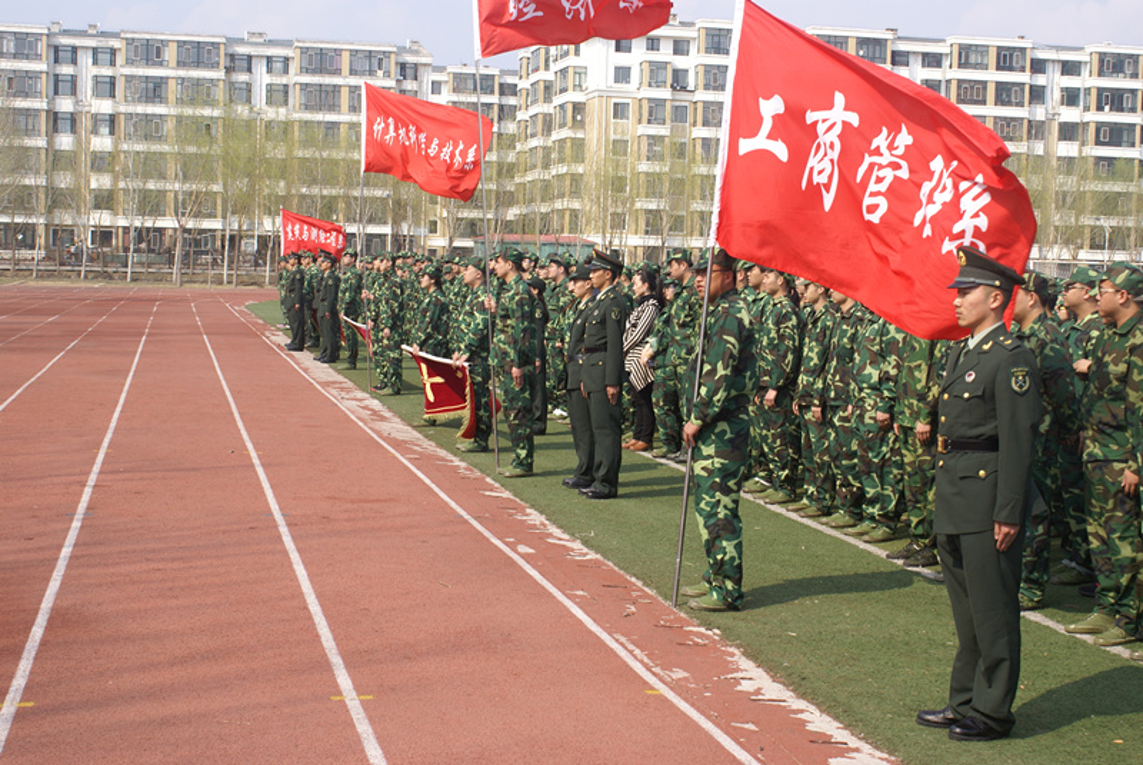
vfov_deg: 25.8
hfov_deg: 37.8
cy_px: 382
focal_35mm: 52
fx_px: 1668
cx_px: 572
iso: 100
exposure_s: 1/160
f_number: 9
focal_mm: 35
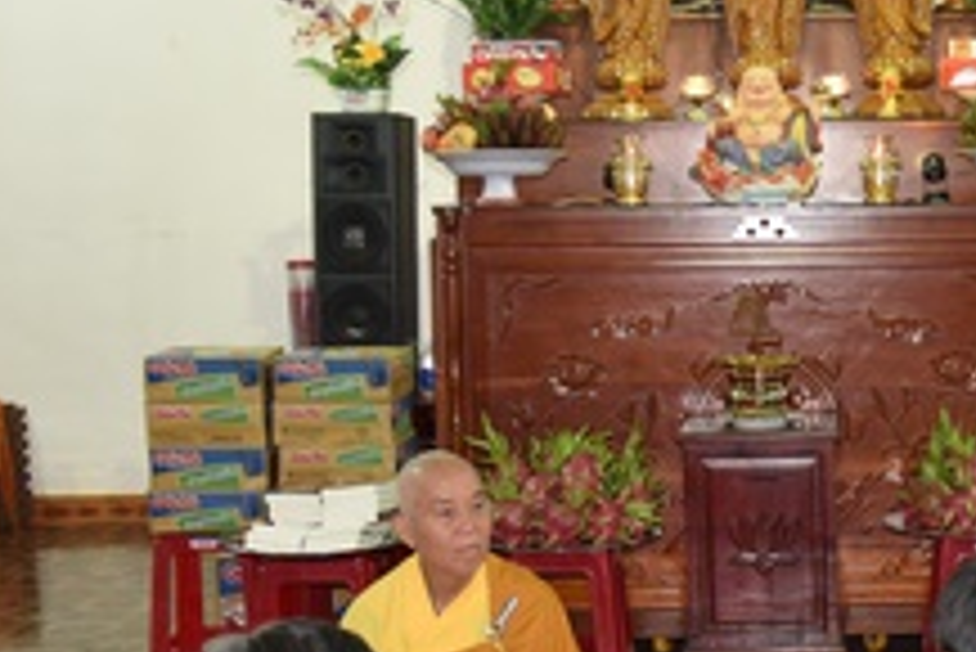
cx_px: 900
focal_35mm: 72
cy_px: 504
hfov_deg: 27.0
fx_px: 1953
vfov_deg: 18.8
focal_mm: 24
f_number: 4
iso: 1600
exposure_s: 1/60
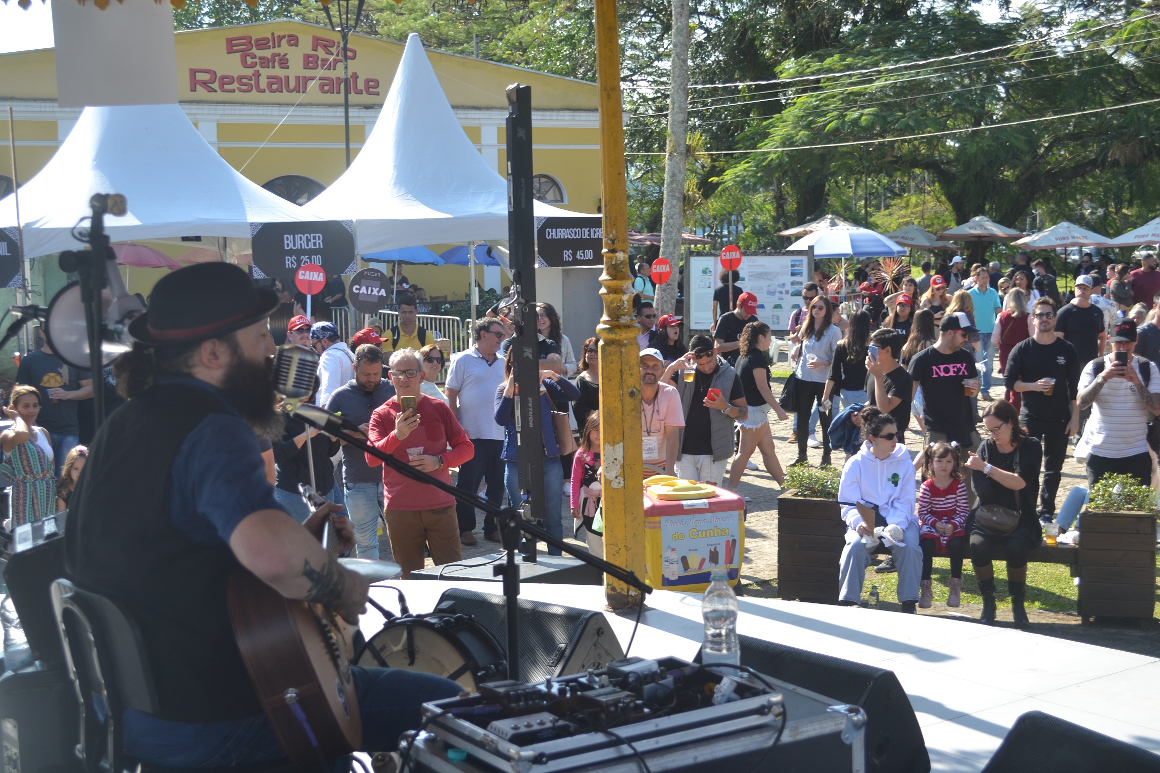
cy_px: 386
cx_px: 580
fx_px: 1643
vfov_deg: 26.5
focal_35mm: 51
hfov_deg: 38.9
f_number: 5
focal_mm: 34
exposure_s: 1/160
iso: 100
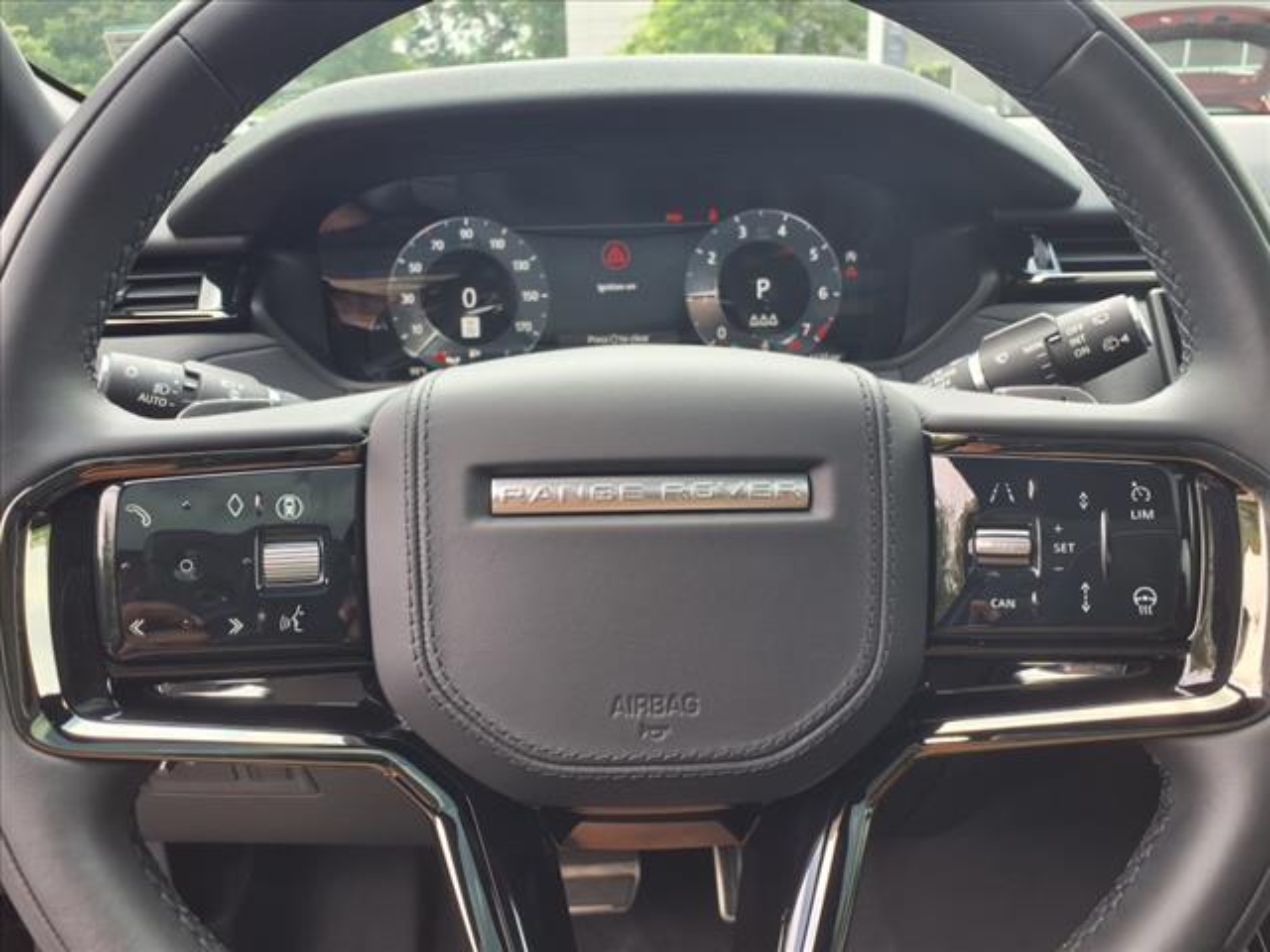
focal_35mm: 27
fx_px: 991
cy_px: 476
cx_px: 635
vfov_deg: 51.4
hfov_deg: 65.3
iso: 40
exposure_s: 1/133
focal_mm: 3.58
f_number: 1.9
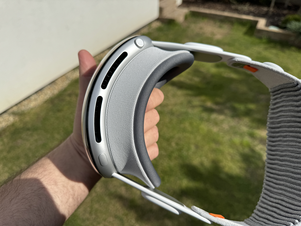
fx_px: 209
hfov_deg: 71.6
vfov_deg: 56.8
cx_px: 150
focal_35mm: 24
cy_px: 113
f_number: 1.78
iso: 80
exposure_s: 1/10417
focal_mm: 6.76
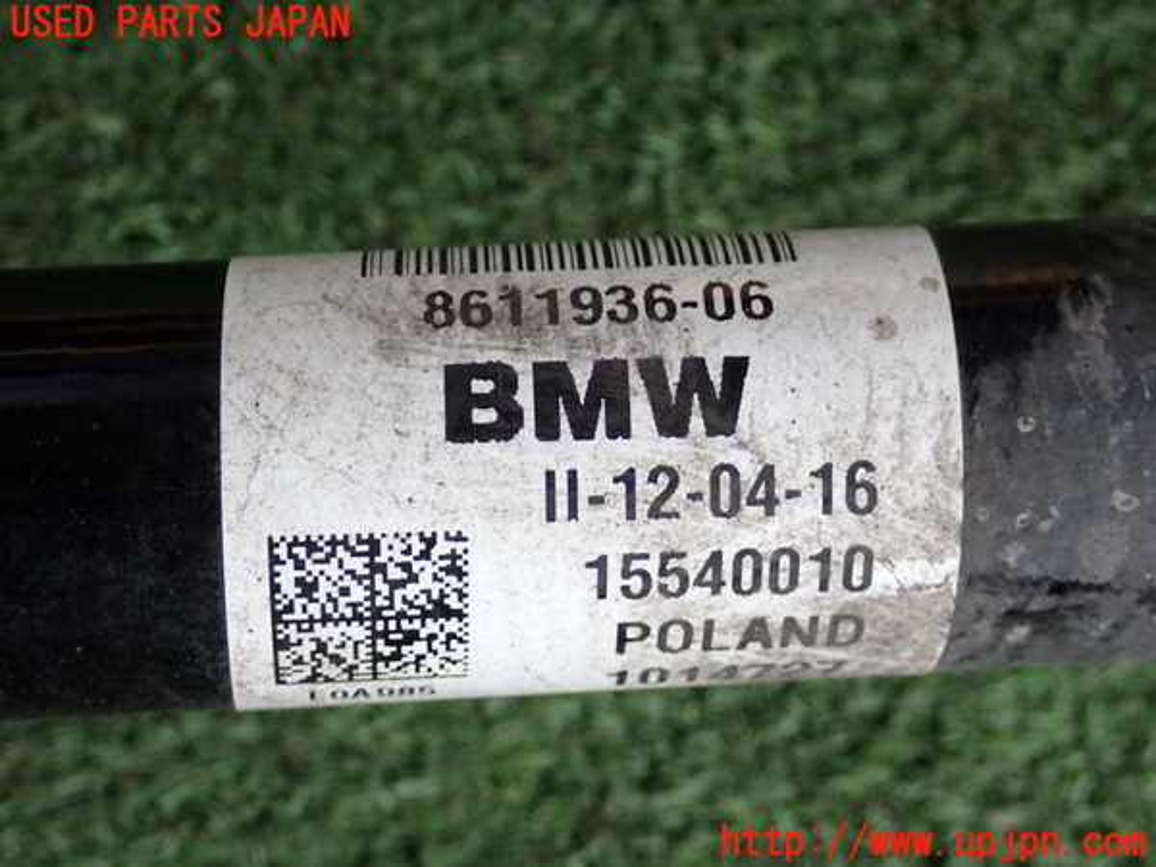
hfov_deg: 25.3
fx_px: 2571
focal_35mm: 77
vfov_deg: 19.1
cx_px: 578
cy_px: 434
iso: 200
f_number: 4.1
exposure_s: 1/100
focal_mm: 13.65
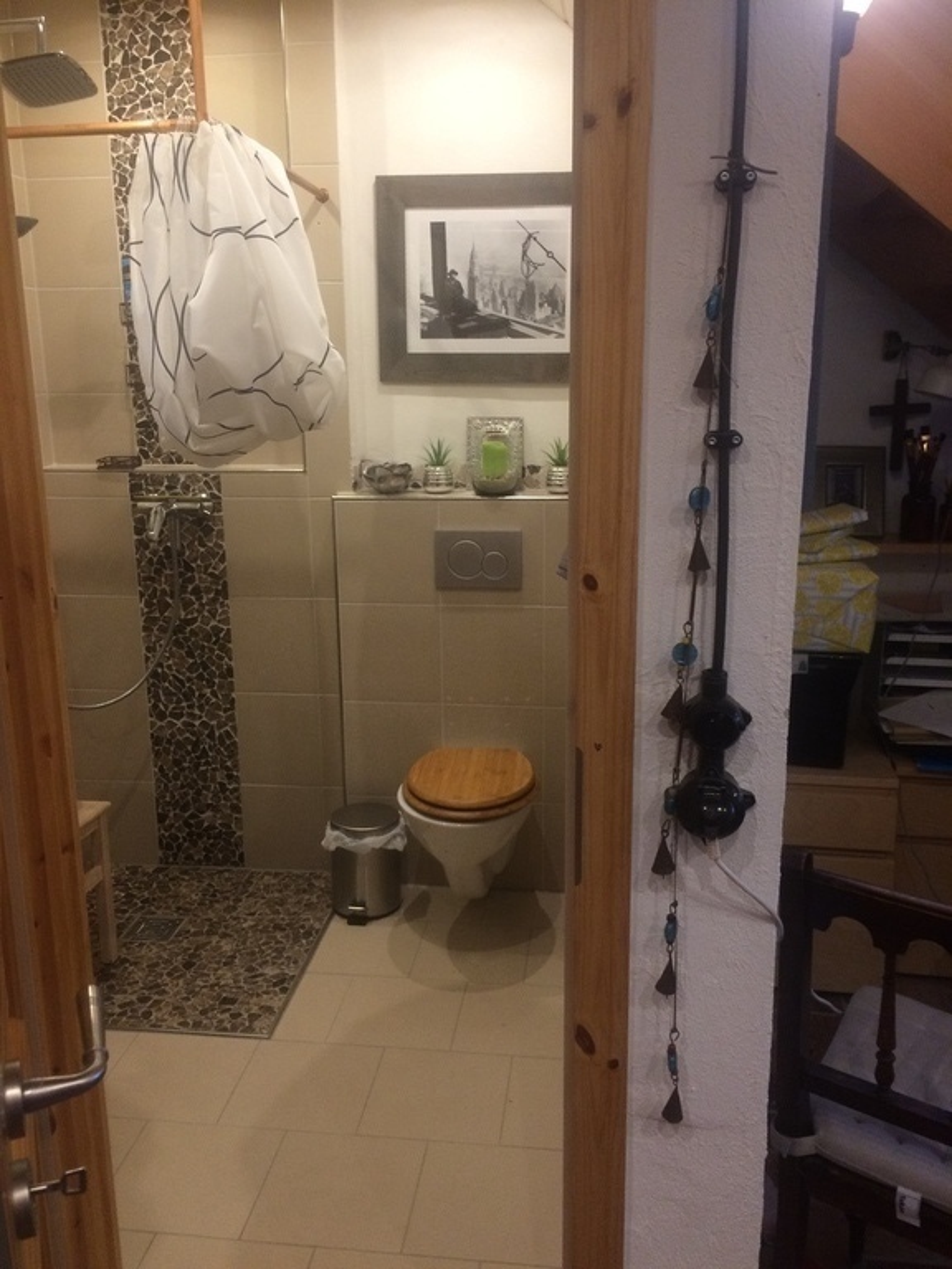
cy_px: 634
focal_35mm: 29
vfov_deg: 61.7
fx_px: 1063
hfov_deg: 48.2
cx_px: 476
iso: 80
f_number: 2.2
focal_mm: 4.15
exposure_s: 1/33
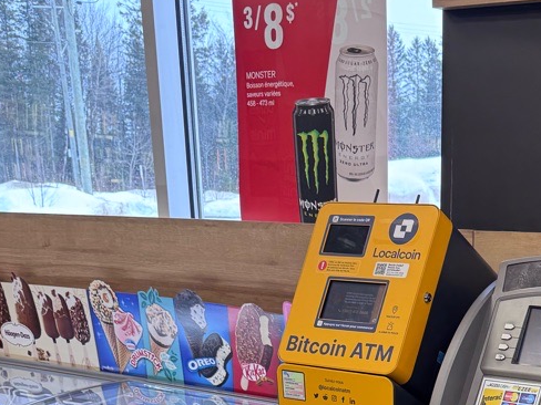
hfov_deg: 29.7
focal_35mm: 63
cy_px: 533
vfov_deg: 21.0
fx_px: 985
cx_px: 468
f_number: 1.78
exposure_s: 1/120
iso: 160
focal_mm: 6.76
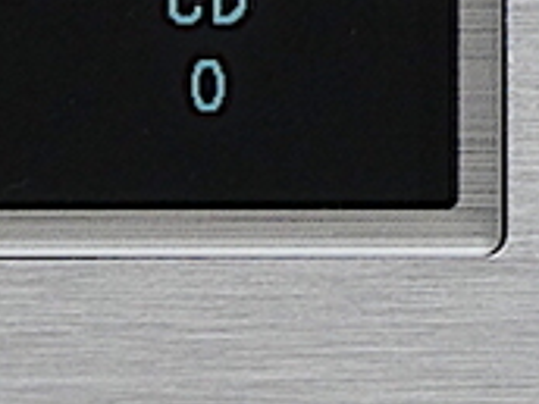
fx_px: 13920
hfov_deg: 2.2
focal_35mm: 894
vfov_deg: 1.7
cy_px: -157
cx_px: 486
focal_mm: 28.7
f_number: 5.5
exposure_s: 1/13
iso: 200
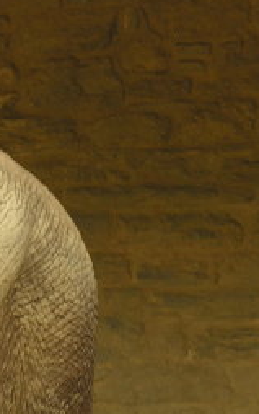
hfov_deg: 2.5
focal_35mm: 517
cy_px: 331
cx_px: -311
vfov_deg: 4.1
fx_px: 5832
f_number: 4.8
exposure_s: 1/64.6
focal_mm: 35.9
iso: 50
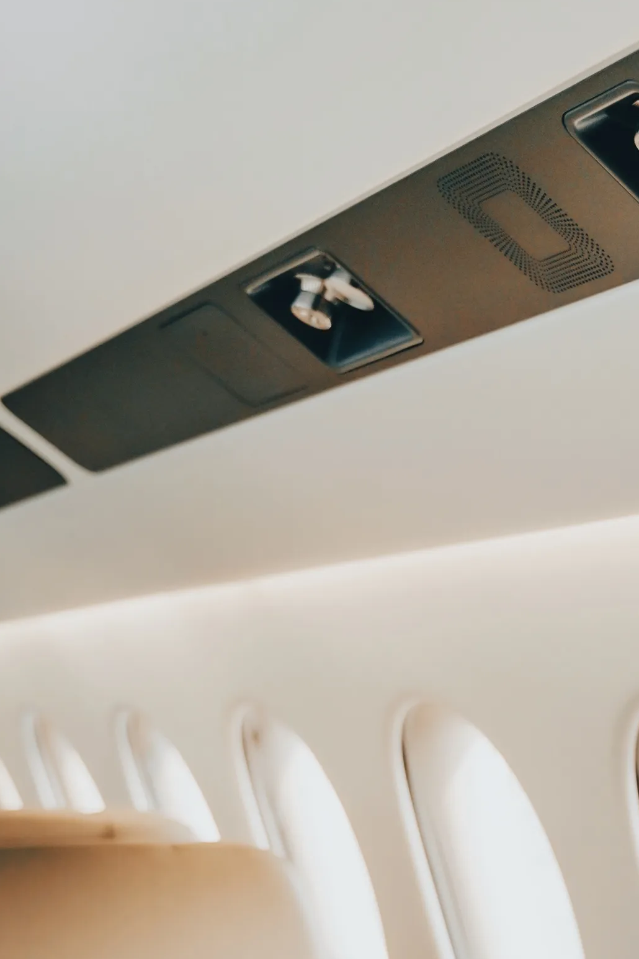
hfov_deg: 15.8
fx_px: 2210
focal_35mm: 83
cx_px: 789
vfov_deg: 23.3
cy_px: 1005
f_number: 2.8
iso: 640
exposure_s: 1/400
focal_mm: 33.4
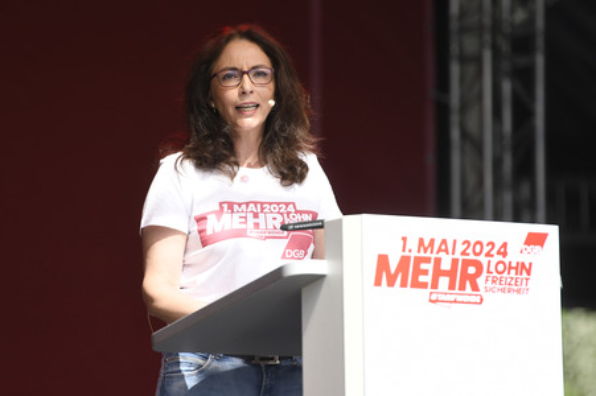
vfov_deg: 6.9
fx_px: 3309
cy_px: 198
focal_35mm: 200
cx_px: 298
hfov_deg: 10.3
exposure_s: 1/3200
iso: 640
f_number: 4
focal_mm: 200
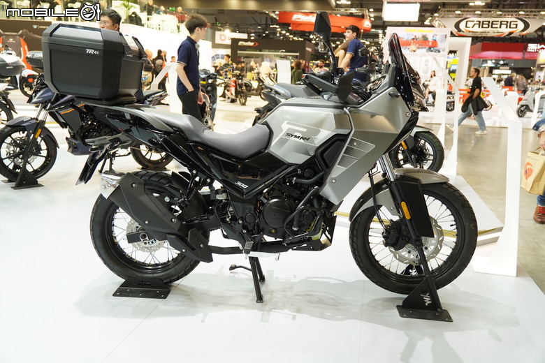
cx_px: 272
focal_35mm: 32
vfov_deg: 41.7
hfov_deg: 59.5
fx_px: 477
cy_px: 182
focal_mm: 21
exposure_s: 1/125
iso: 320
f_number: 2.8
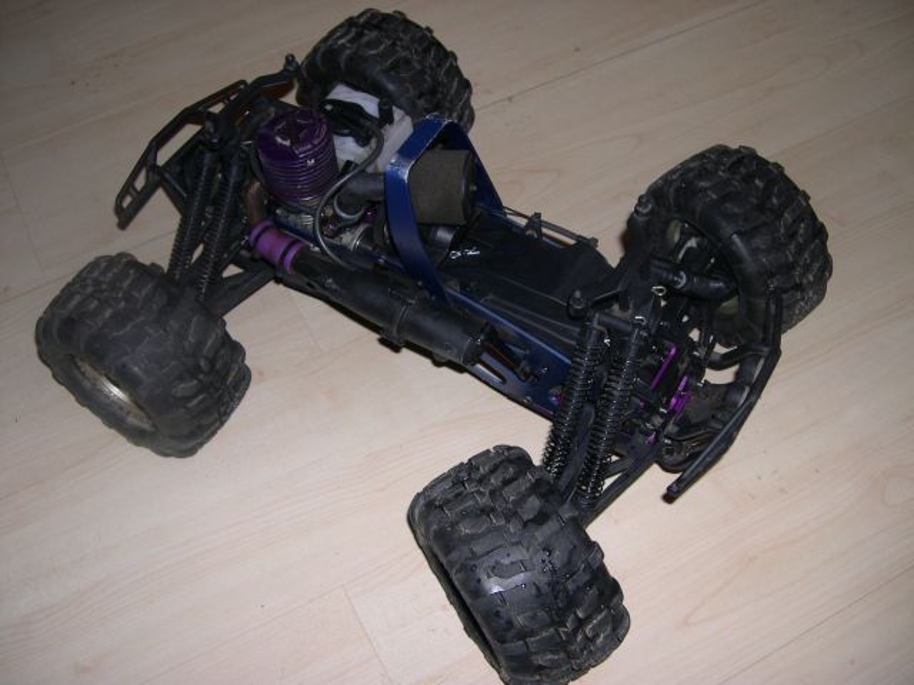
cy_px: 342
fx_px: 1003
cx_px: 457
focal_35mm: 38
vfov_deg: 37.7
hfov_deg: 49.0
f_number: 2.8
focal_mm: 8
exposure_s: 1/60
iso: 100
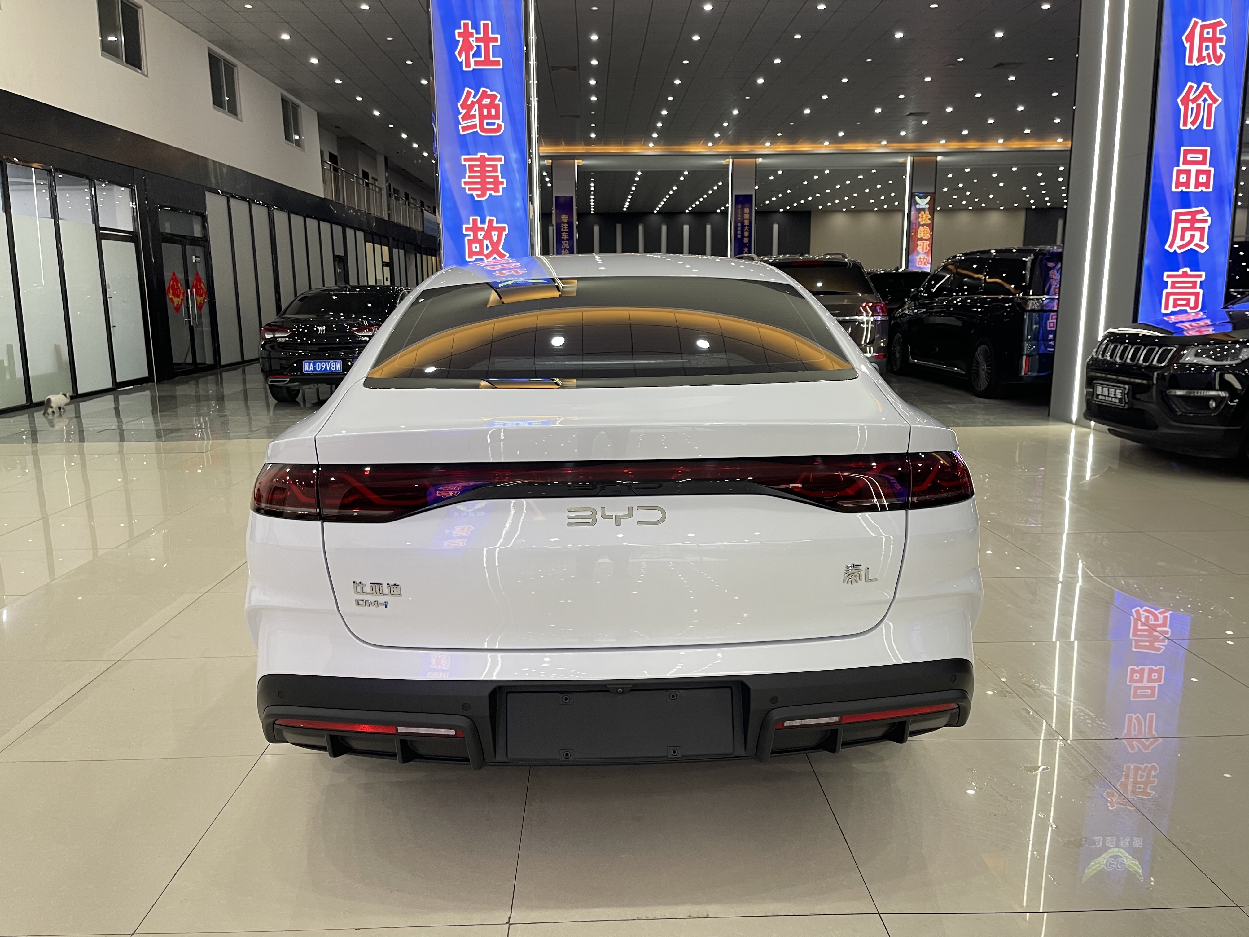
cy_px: 468
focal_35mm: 25
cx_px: 624
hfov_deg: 69.4
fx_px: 902
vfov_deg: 54.9
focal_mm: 5.1
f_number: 1.6
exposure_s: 1/50
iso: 80
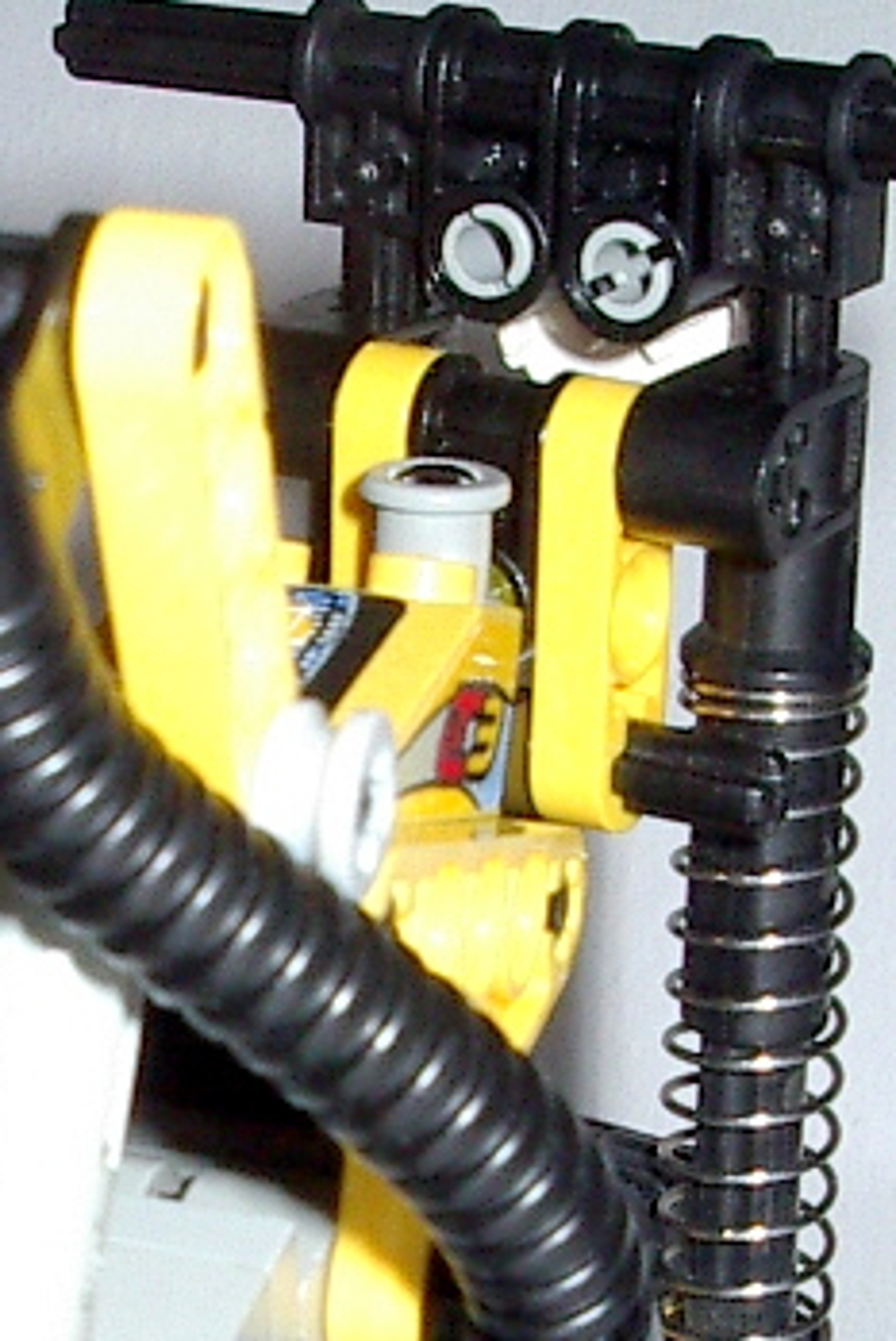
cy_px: 976
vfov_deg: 17.6
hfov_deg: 11.8
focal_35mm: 116
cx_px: 162
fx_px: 4326
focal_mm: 5.8
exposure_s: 1/60
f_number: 4.8
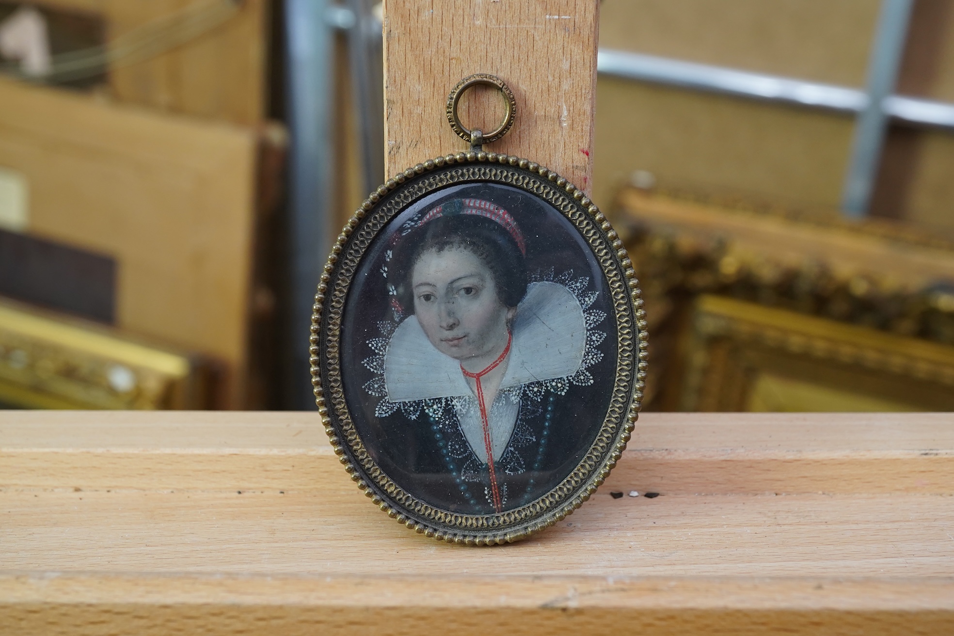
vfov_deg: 29.9
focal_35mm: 45
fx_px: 1192
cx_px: 477
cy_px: 318
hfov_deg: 43.6
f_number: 6.3
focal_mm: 30
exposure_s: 1/50
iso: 1000
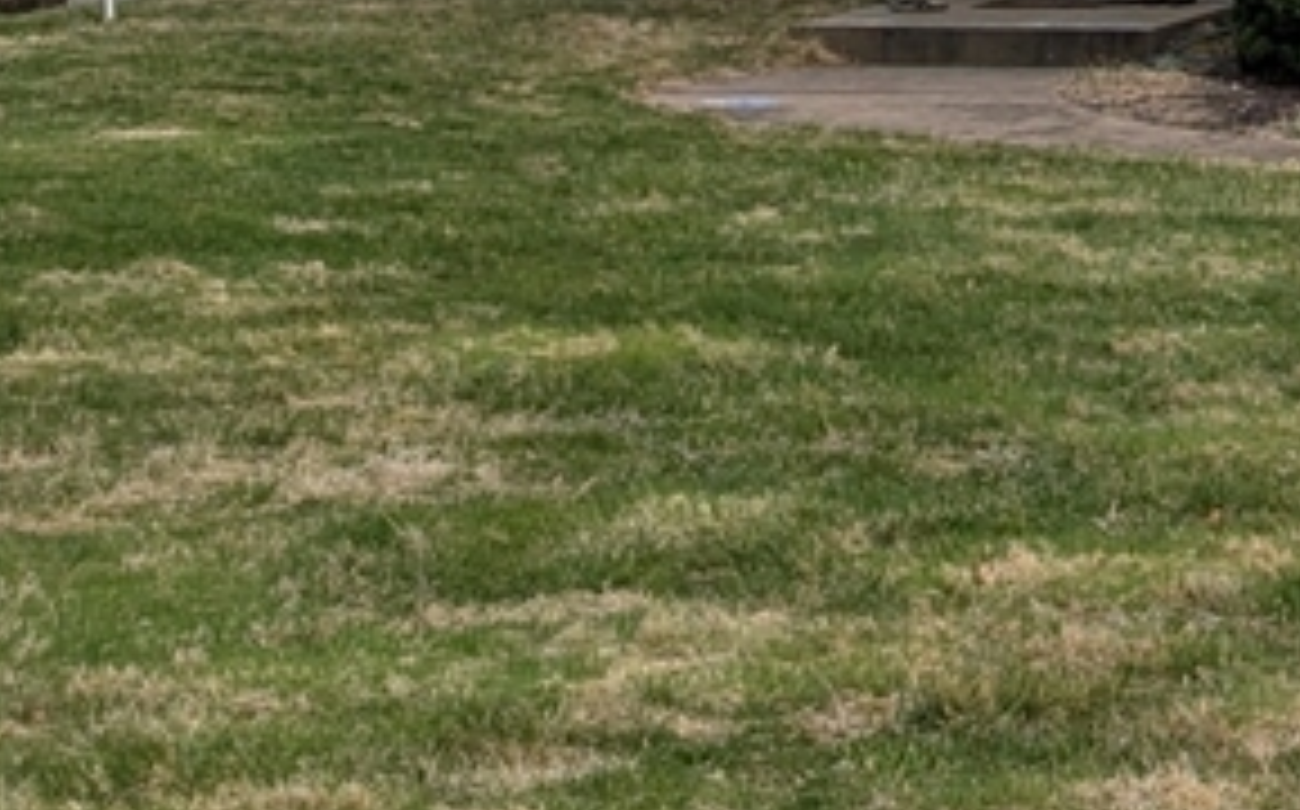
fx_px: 6371
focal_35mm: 180
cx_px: 2038
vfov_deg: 7.1
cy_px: -585
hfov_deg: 11.1
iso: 45
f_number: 1.85
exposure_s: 1/362
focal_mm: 6.81
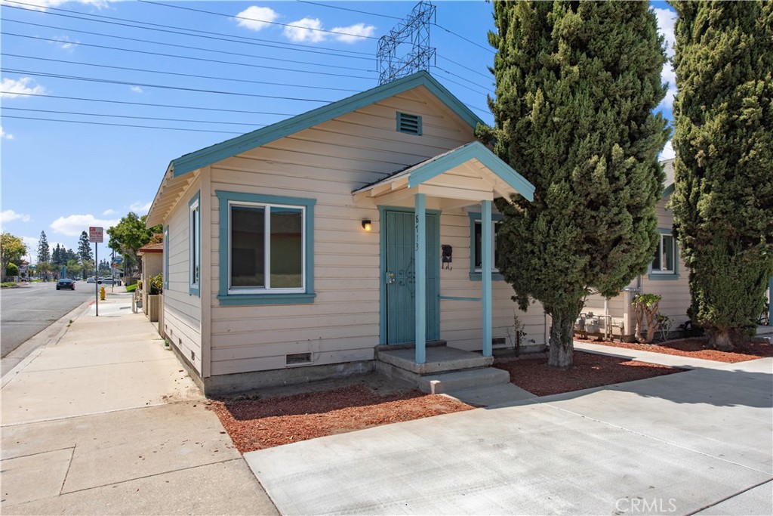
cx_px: 386
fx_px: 472
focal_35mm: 22
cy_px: 258
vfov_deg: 57.2
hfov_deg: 78.6
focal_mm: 22
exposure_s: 1/400
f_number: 10
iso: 200
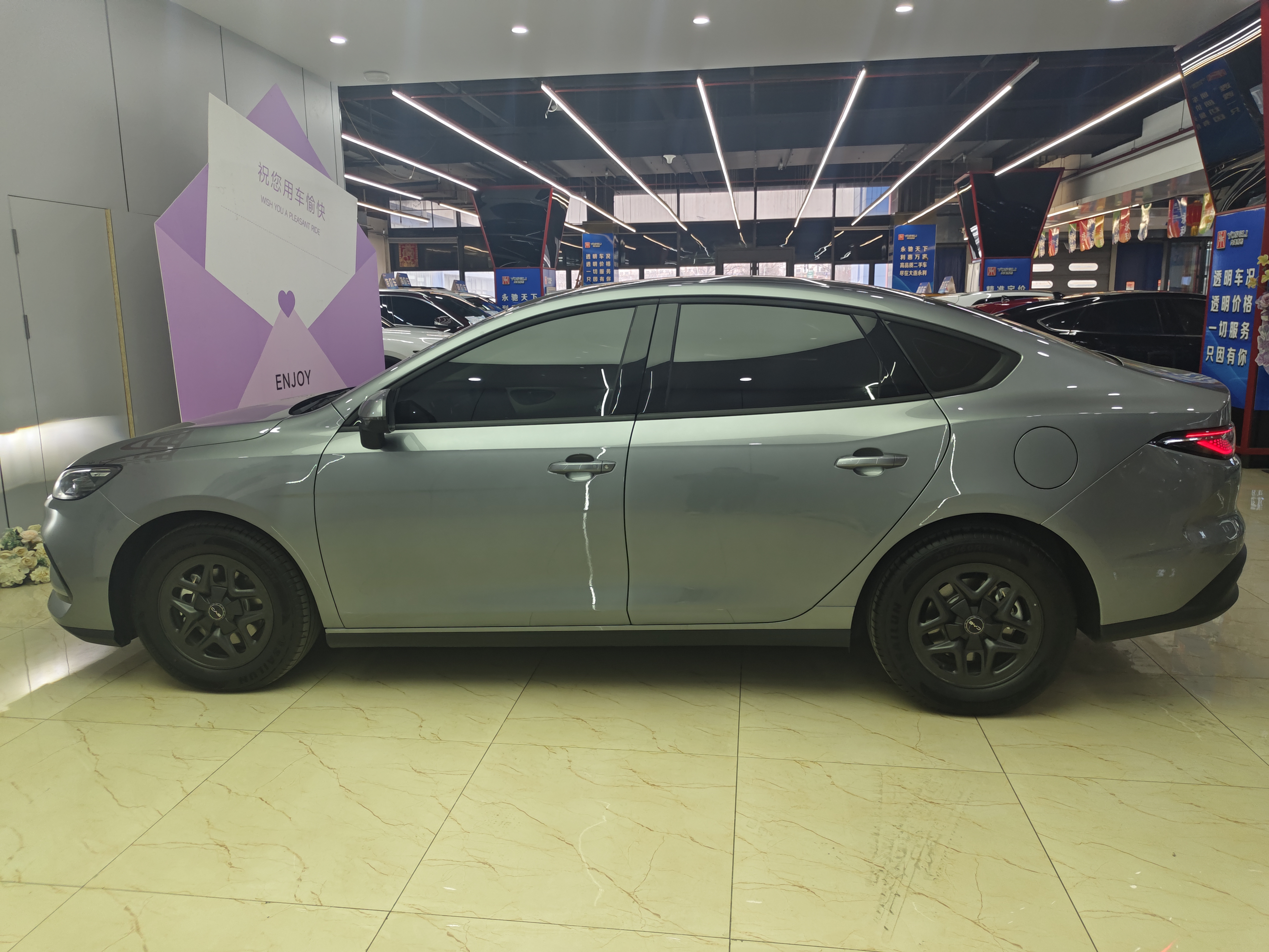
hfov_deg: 71.6
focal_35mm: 24
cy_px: 476
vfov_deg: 56.8
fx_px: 880
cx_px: 634
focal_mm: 5.56
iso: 260
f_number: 1.88
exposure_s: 1/100
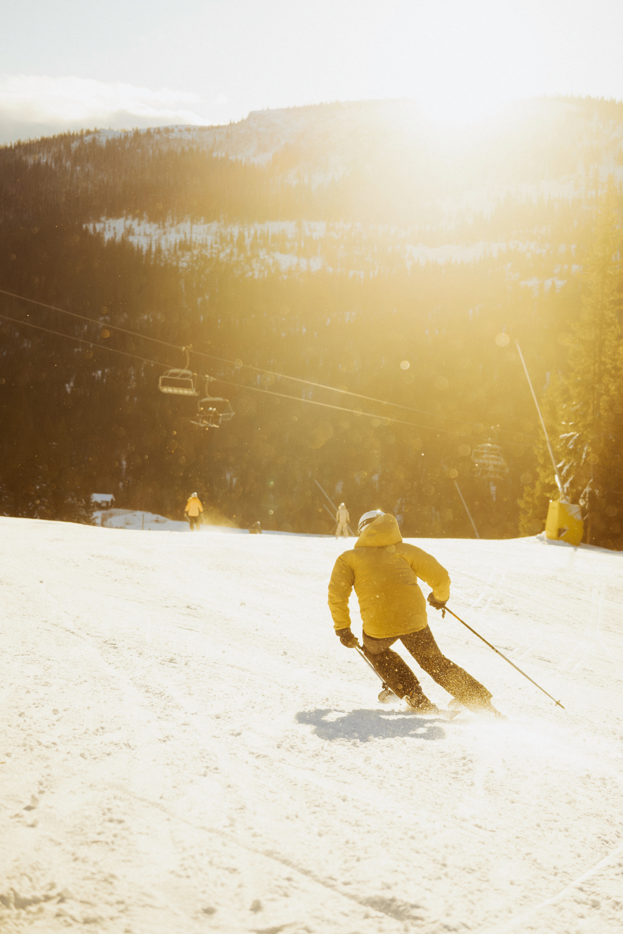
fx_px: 1817
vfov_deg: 28.8
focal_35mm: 70
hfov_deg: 19.5
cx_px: 312
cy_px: 467
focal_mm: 70
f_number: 5
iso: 800
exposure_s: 1/3200
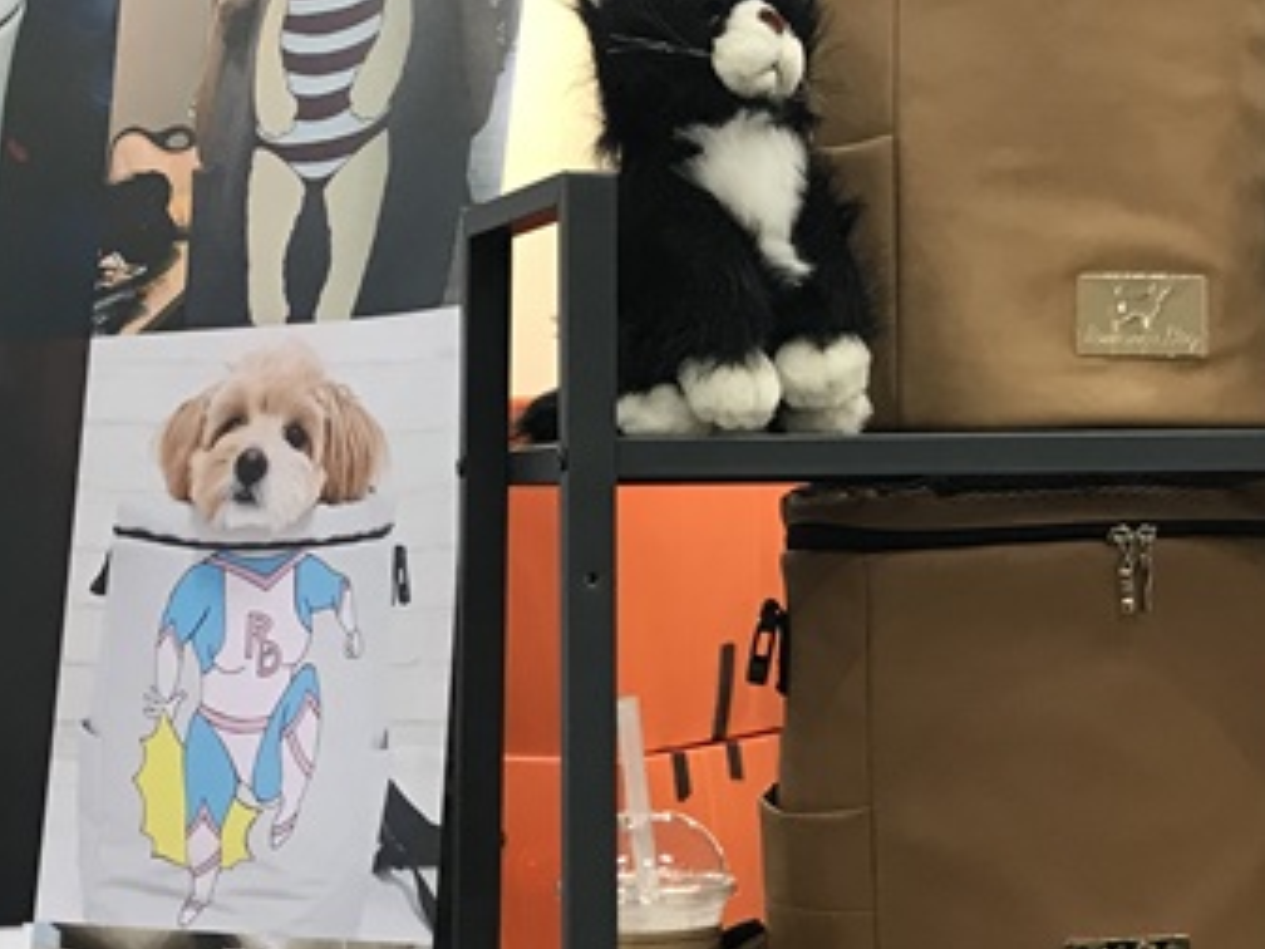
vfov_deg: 18.1
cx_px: 531
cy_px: 868
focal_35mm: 80
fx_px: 2924
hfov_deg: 24.4
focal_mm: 3.99
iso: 40
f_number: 1.8
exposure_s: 1/24
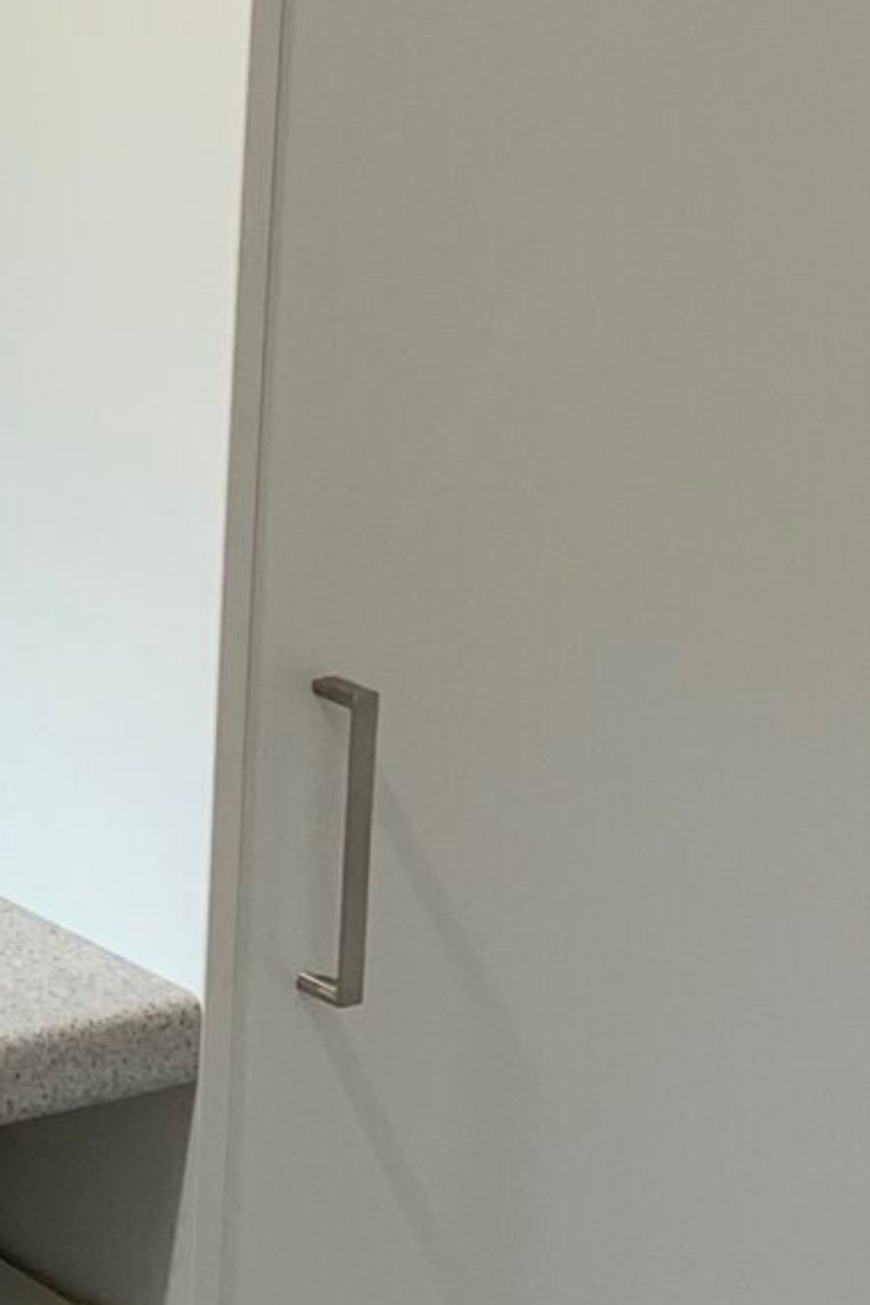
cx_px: -684
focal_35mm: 122
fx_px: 4422
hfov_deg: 10.6
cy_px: 221
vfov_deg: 16.6
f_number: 1.8
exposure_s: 1/50
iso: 64
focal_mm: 4.25
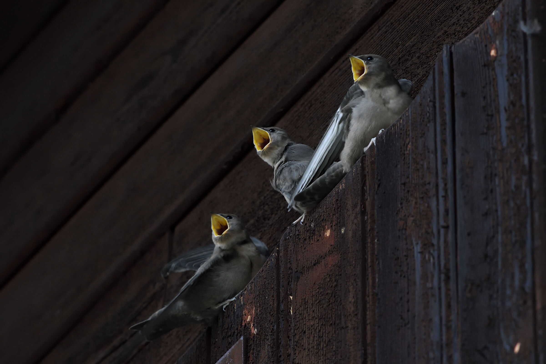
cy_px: 182
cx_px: 273
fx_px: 6824
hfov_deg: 4.6
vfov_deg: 3.1
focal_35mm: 450
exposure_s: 1/400
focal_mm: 300
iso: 3200
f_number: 9
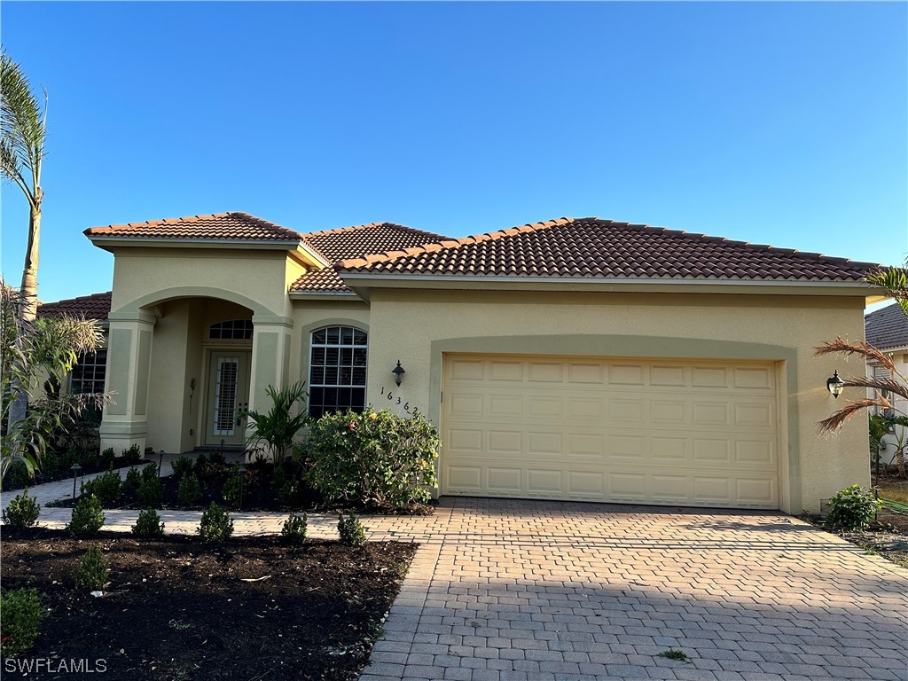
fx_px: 630
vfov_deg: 56.8
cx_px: 454
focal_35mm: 24
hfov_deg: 71.6
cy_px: 340
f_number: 1.78
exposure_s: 1/1988
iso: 80
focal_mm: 6.86
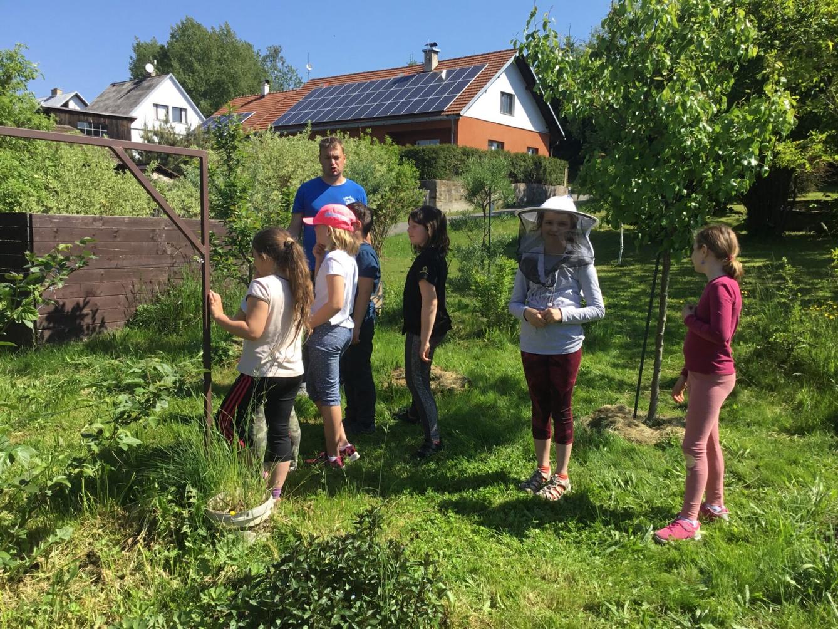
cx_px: 419
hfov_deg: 58.3
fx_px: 751
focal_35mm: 31
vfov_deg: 45.5
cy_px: 314
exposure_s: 1/806
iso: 25
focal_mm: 3.3
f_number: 2.4
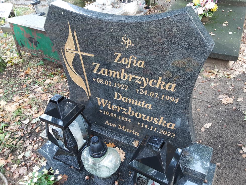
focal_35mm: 28
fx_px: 199
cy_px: 92
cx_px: 123
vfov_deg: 49.7
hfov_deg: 63.5
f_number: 1.9
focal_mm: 2.9
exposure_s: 1/50
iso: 80
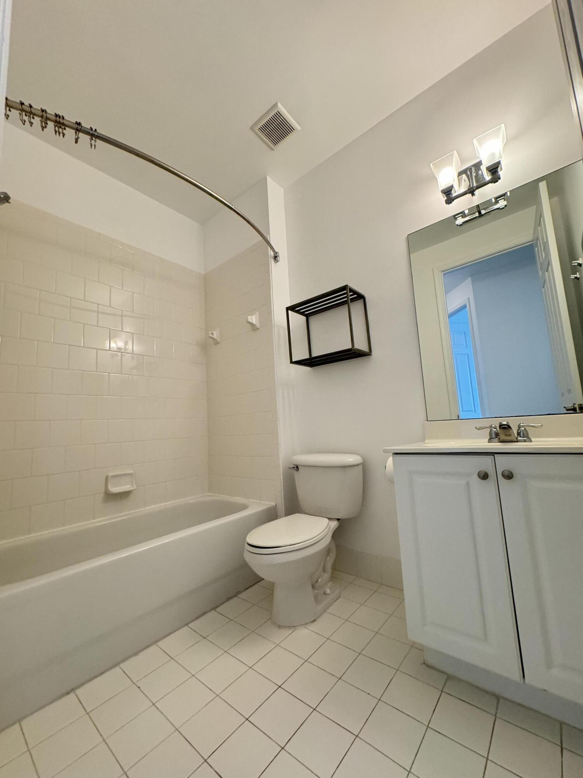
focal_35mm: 14
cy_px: 389
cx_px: 292
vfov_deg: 102.1
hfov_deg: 85.7
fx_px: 314
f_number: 2.2
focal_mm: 2.22
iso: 320
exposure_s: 1/60
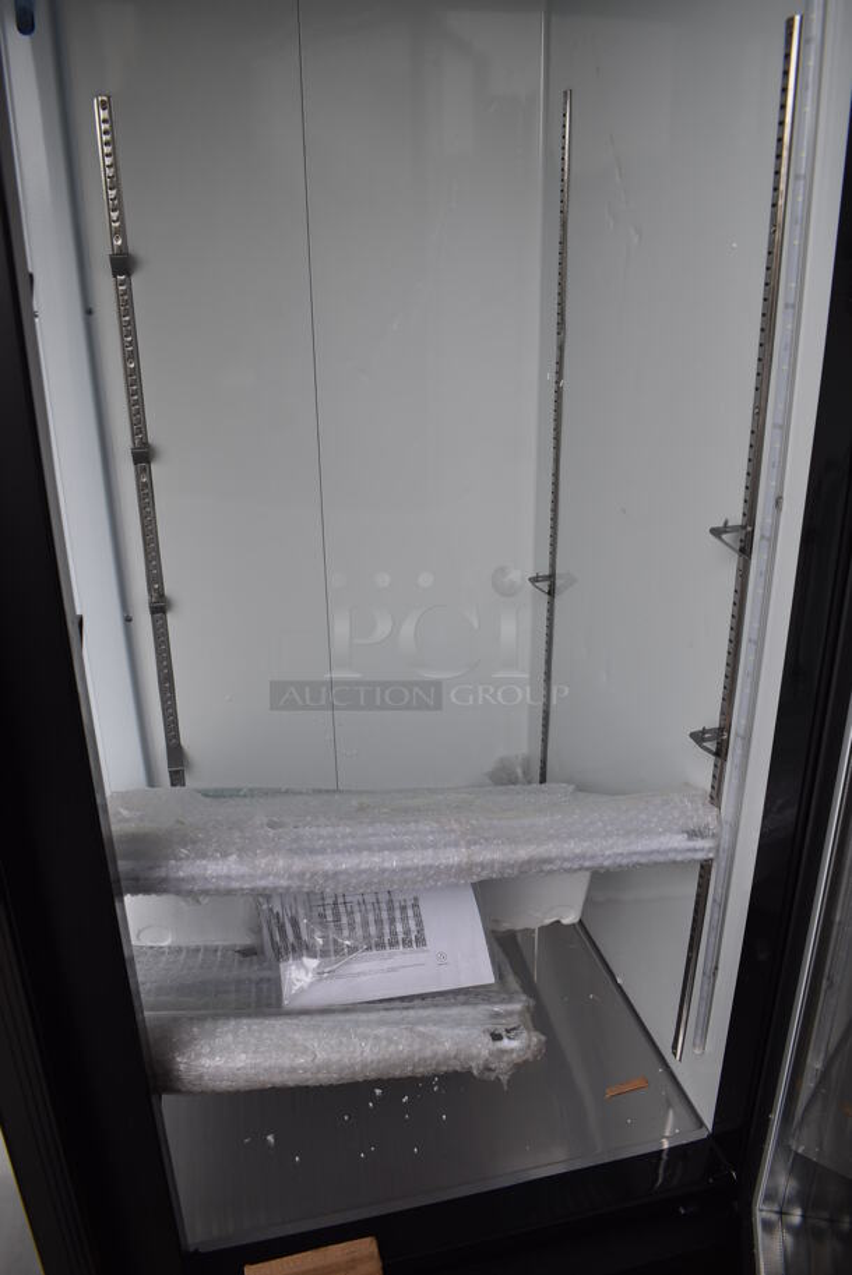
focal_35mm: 27
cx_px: 426
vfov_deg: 67.3
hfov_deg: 48.0
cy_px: 638
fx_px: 957
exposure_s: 1/200
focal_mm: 18
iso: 200
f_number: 6.3
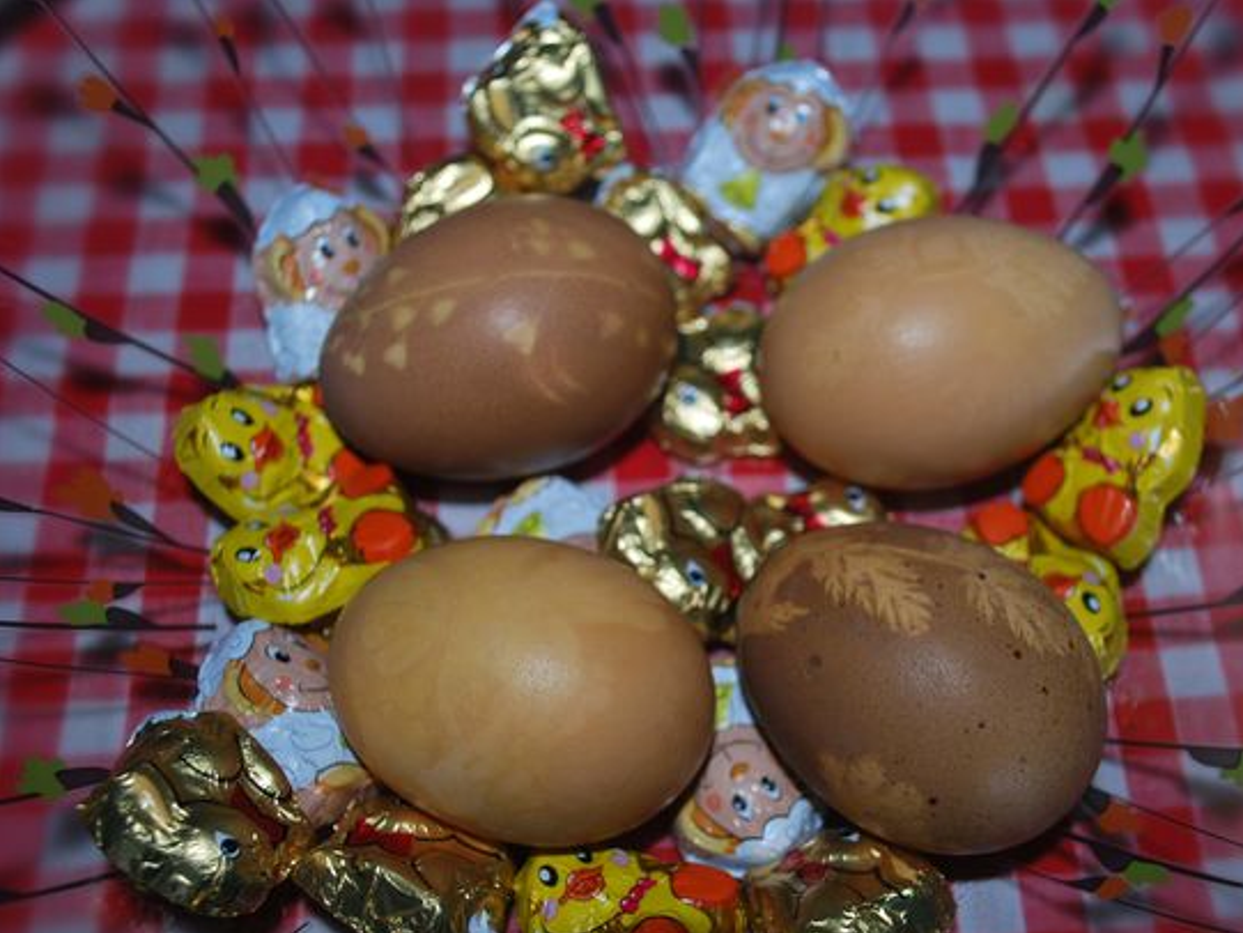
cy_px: 475
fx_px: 1544
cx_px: 710
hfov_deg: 43.7
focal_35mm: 43
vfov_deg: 33.6
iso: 100
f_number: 4.2
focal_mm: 26
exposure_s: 1/125
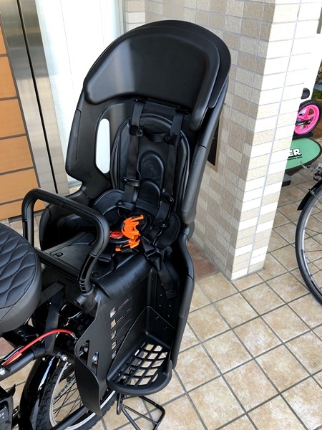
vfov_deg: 63.4
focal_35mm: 28
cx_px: 161
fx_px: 347
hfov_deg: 49.7
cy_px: 215
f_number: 1.8
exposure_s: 1/100
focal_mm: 4
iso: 64
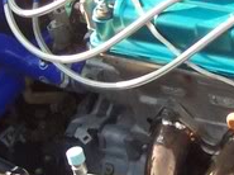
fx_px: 1491
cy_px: 37
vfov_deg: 6.7
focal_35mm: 221
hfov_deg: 8.8
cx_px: 349
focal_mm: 10.7
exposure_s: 1/180
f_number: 3.4
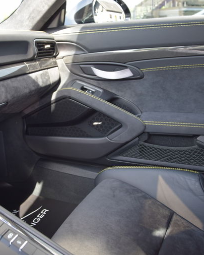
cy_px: 128
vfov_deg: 25.5
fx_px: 564
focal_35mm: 75
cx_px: 79
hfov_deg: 20.5
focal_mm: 35
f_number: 5
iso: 400
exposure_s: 1/100
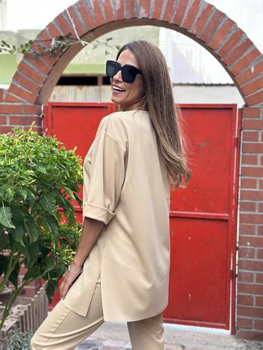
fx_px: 486
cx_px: 132
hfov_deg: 30.3
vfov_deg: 39.6
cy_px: 175
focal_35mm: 48
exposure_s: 1/354
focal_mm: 6.86
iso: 80
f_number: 1.78
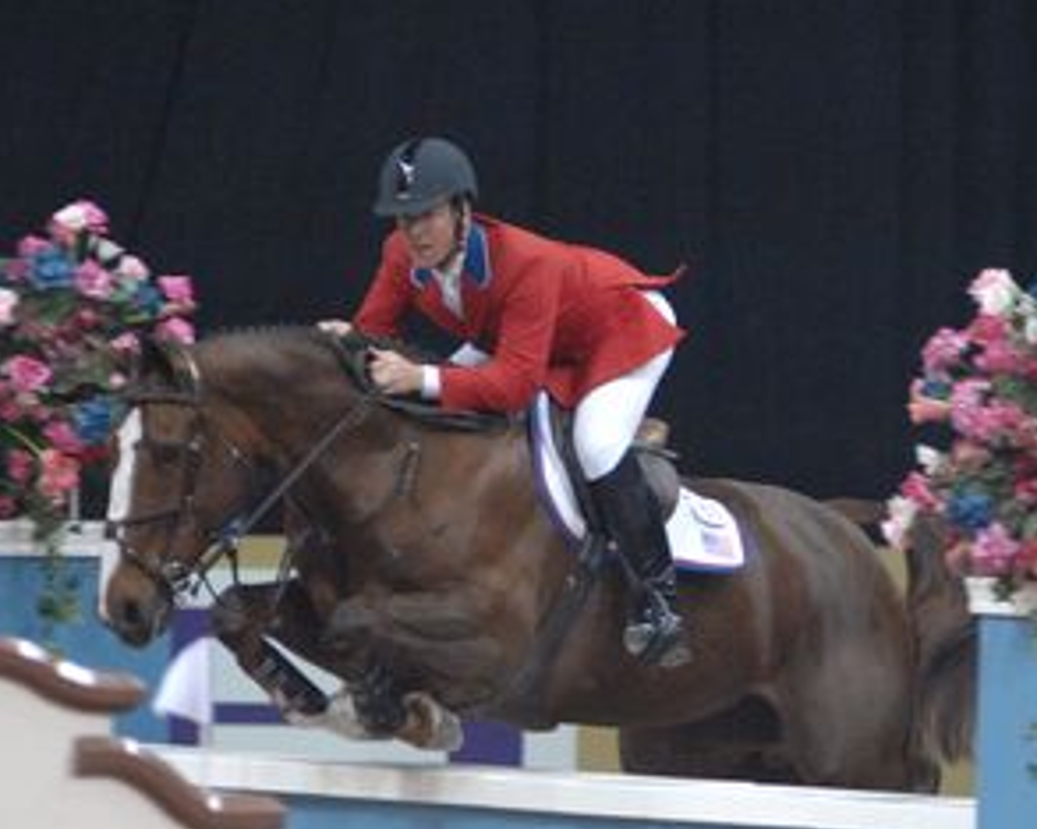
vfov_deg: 2.5
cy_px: 569
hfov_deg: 3.1
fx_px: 18863
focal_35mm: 615
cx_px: 846
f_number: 2.8
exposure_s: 1/320
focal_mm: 200
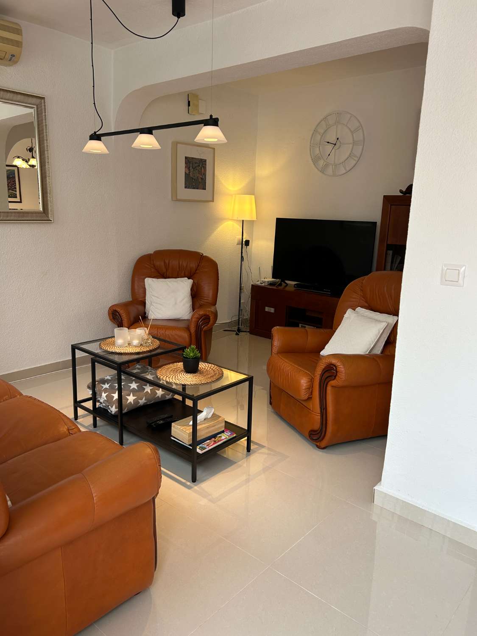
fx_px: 478
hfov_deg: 53.1
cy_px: 318
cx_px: 238
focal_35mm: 26
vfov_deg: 67.3
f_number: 1.5
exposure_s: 1/121
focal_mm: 5.7
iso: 80
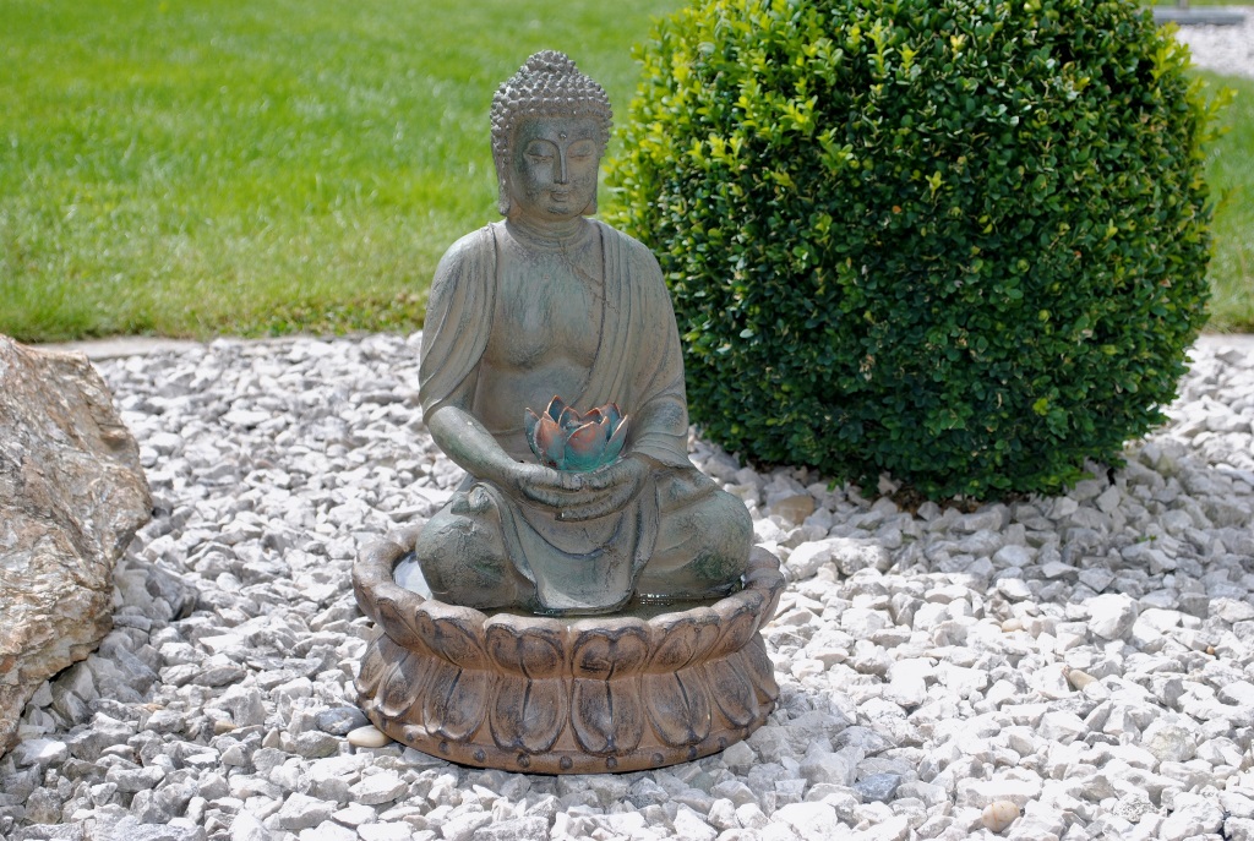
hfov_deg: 30.0
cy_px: 420
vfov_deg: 20.4
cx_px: 627
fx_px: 2338
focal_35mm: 67
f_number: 6.3
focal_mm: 45
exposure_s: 1/200
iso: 100
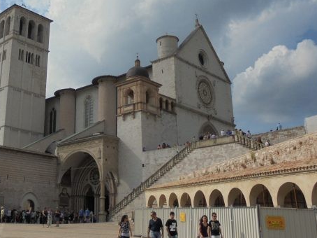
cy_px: 87
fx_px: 403
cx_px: 79
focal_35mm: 44
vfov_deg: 32.7
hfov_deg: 41.7
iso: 100
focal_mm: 4.6
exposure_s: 1/250
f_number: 11.5
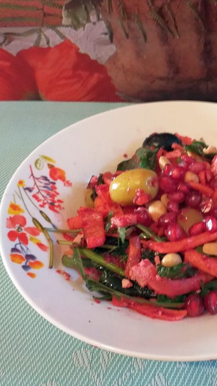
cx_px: 179
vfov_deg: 54.0
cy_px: 181
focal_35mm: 37
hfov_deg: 31.0
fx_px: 379
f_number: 1.9
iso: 250
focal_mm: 3.6
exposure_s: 1/25
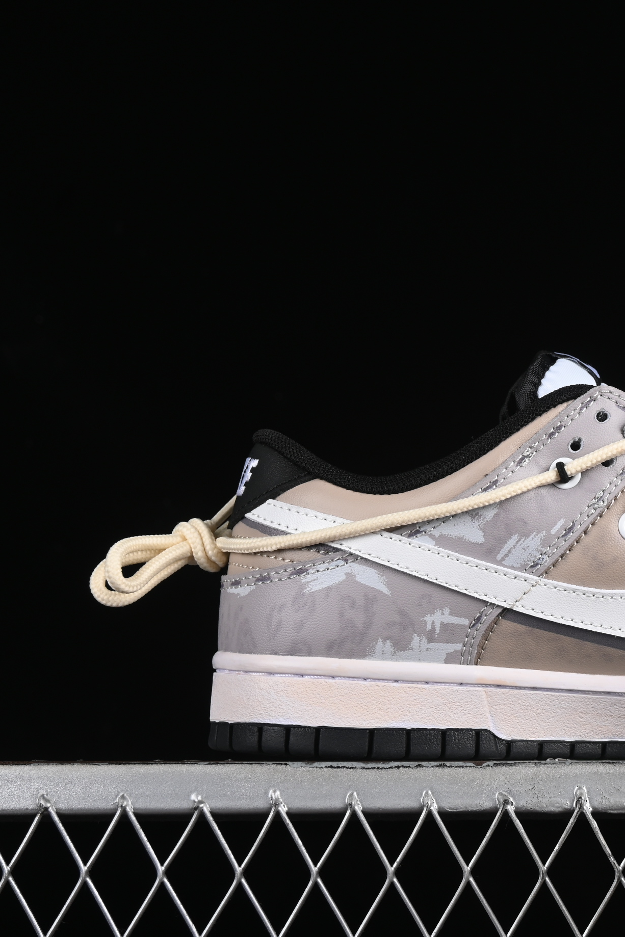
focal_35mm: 109
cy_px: 468
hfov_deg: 12.3
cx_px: 693
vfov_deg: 18.8
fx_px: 2838
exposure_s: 1/160
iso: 160
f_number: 8
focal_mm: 48
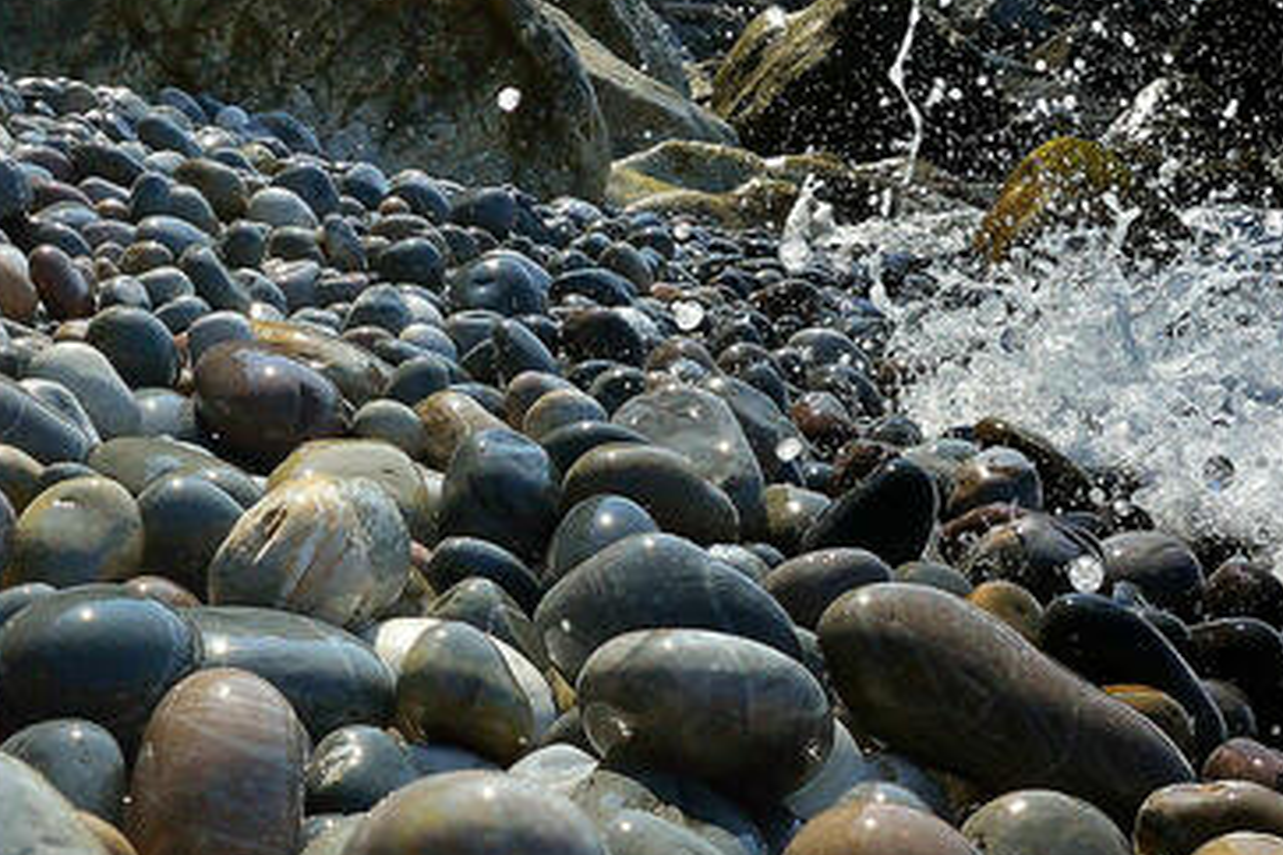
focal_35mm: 48
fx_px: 1711
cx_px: 498
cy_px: 537
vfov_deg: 28.0
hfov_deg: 40.9
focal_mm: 11
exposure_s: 1/2000
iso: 800
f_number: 8
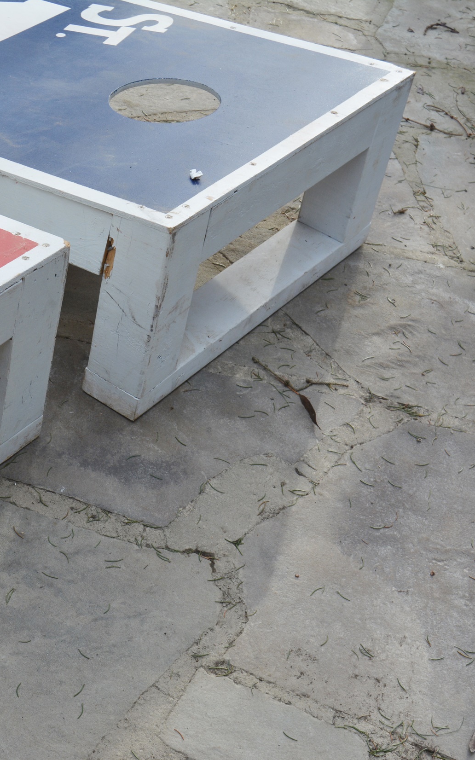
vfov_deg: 28.7
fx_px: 1486
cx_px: 67
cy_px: 383
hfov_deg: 17.9
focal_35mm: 72
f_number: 7.1
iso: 200
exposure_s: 1/200
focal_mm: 31
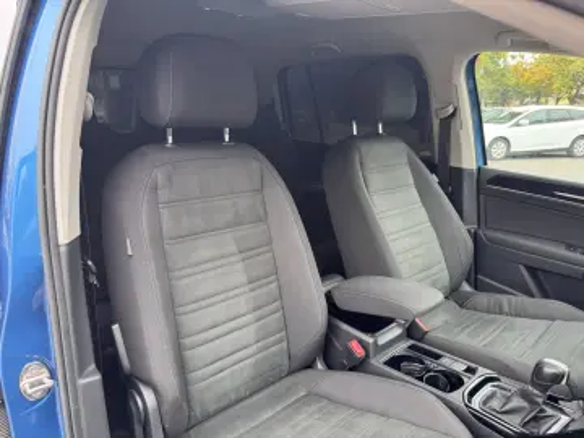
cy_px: 219
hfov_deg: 71.6
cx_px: 292
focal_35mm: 24
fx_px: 405
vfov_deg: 56.8
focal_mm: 6.76
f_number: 1.78
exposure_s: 1/121
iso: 160
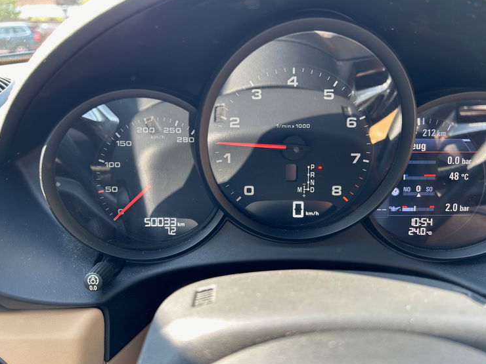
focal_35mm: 27
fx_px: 379
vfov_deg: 51.4
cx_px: 240
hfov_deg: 65.3
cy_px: 183
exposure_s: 1/121
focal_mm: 5.7
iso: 80
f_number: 1.5
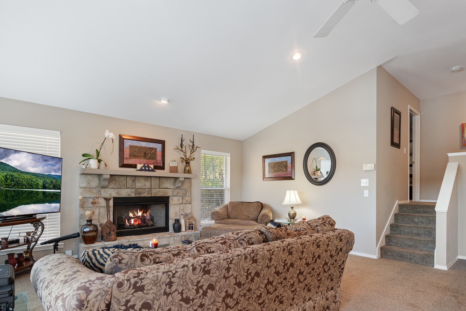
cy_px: 189
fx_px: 259
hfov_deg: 84.0
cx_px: 231
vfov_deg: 61.3
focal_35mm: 20
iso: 200
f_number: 9
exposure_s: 1/1.67
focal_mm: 16
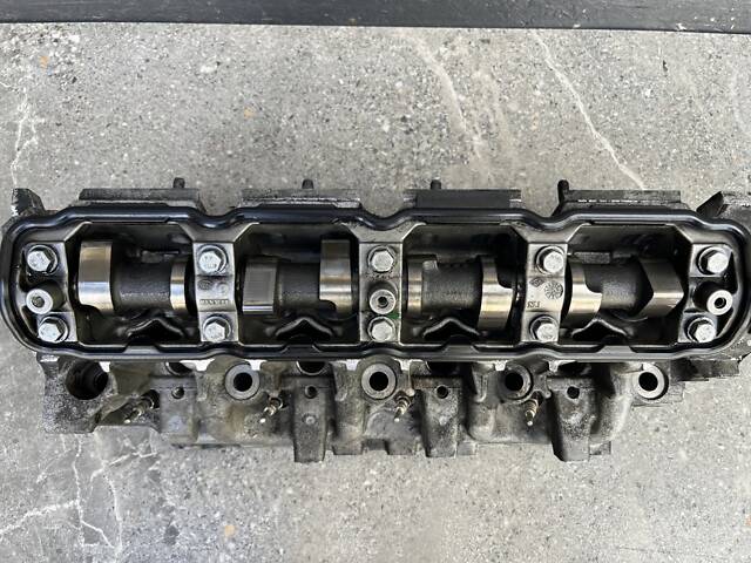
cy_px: 282
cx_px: 376
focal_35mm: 26
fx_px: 564
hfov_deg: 67.3
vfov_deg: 53.1
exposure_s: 1/155
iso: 40
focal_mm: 5.1
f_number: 1.6
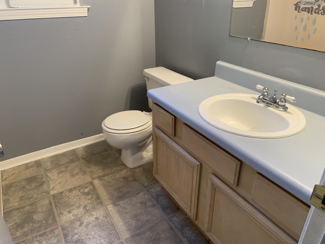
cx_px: 162
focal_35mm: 26
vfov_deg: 53.1
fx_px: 244
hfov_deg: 67.3
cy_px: 122
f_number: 1.8
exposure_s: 1/60
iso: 160
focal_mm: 4.25
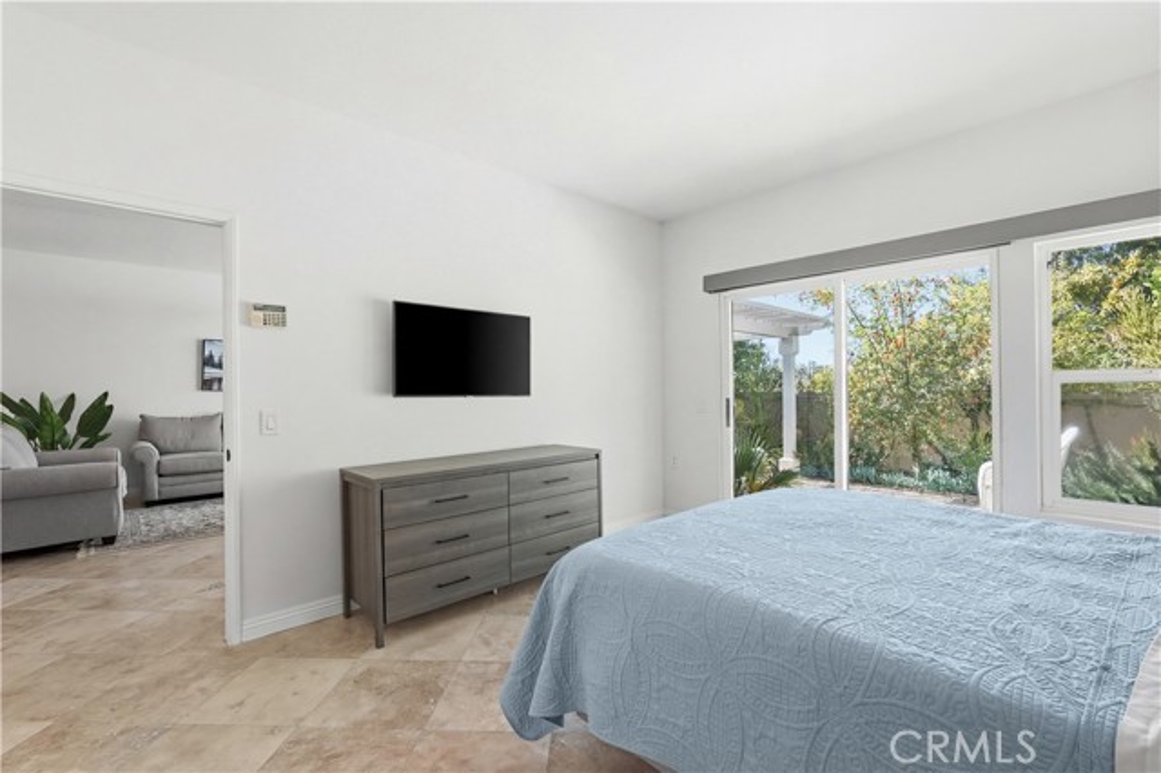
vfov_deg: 73.7
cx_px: 580
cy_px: 386
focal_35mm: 16
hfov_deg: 96.8
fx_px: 516
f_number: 8
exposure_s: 1/400
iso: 320
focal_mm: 16
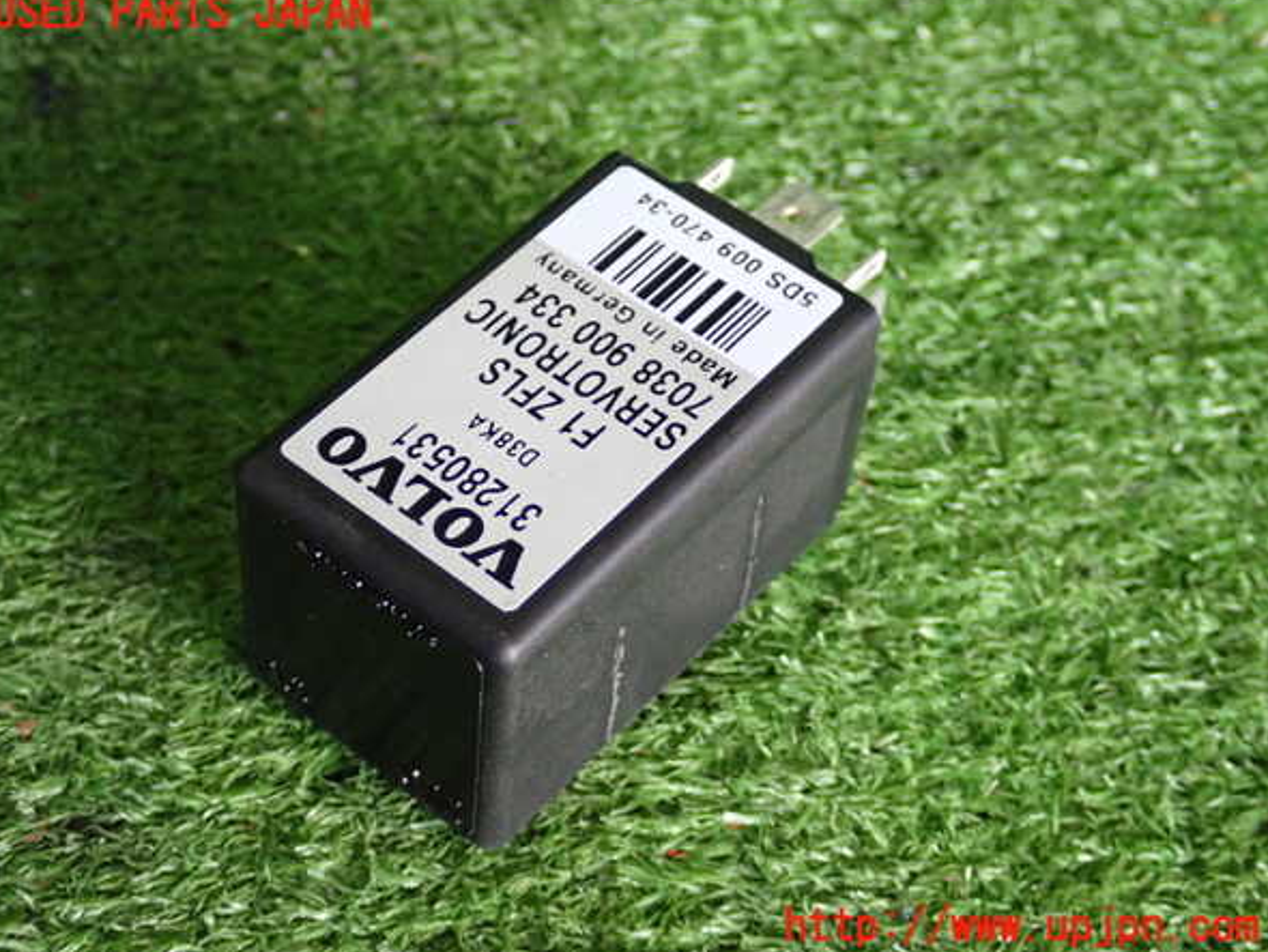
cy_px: 471
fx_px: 2309
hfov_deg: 30.7
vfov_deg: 23.3
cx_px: 625
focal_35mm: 63
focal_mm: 11.09
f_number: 3.6
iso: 640
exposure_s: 1/60
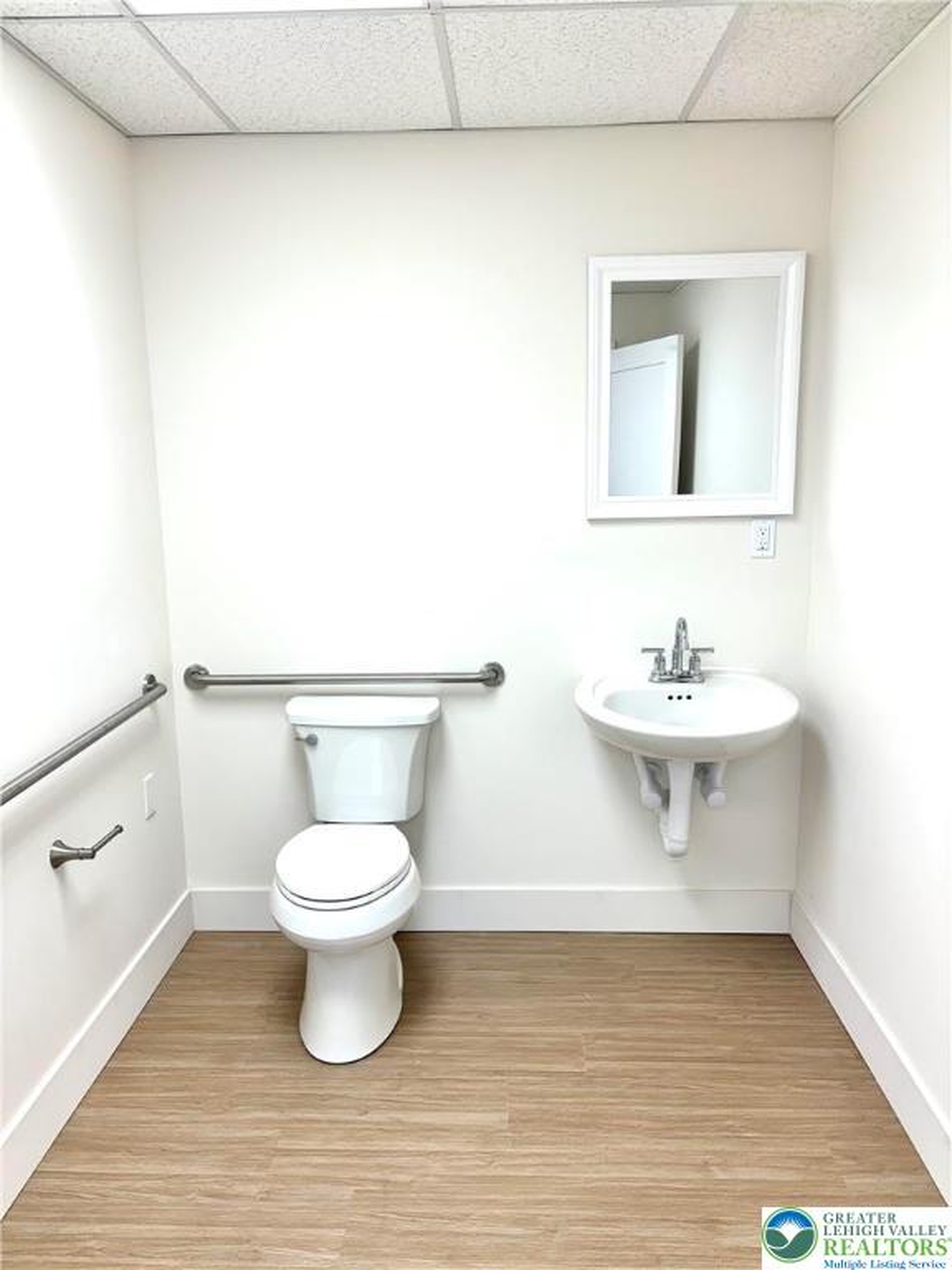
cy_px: 635
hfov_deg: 53.1
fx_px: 953
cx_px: 476
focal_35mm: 26
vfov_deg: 67.3
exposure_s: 1/120
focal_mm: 5.96
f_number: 1.6
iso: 40
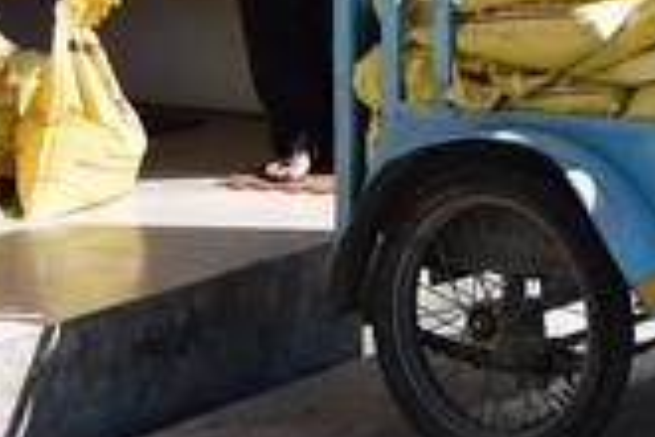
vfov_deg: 9.0
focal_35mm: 150
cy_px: -187
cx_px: 1008
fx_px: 2729
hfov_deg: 12.9
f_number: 5.6
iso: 100
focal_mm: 38
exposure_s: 1/250
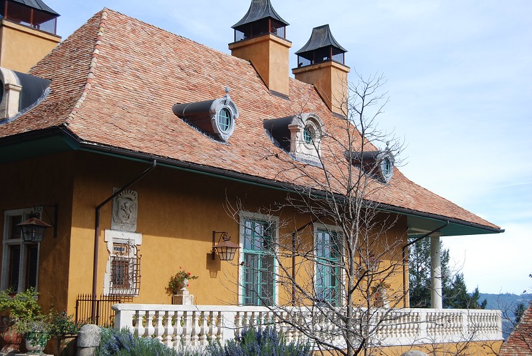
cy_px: 178
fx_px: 777
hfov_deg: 37.8
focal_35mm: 52
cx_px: 266
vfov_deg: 25.8
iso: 100
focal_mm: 35
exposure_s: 1/250
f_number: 8
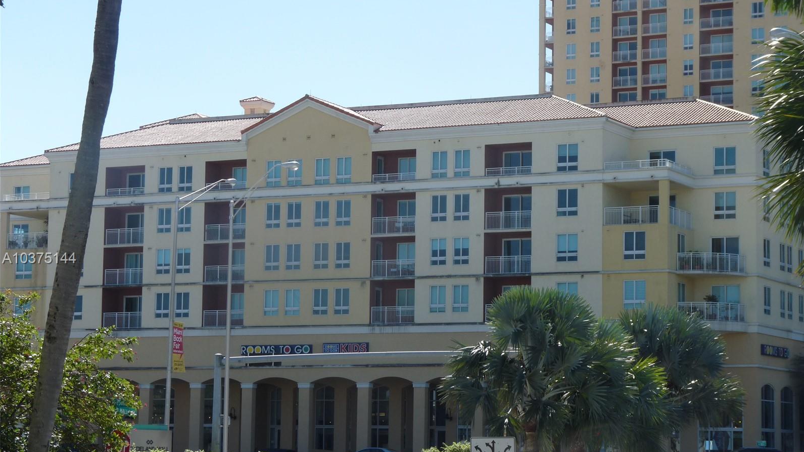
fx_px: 2196
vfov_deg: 11.8
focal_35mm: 103
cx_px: 404
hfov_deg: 20.7
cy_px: 259
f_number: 5.6
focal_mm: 16.7
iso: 100
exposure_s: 1/320
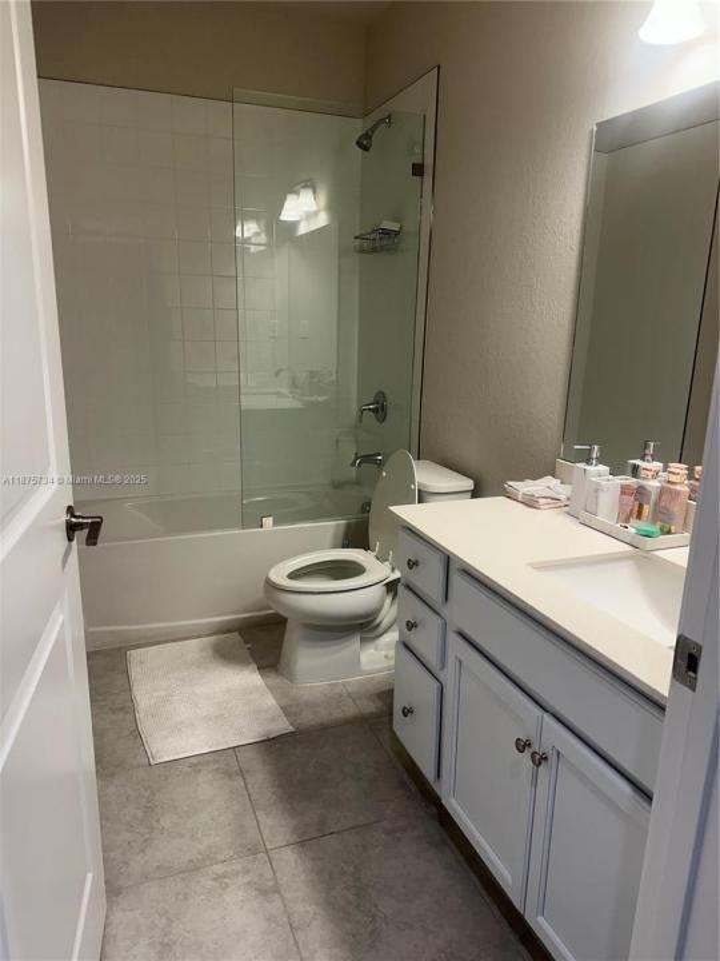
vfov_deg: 71.6
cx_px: 360
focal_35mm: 24
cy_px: 480
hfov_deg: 56.8
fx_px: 666
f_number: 1.78
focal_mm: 6.86
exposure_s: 1/120
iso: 125
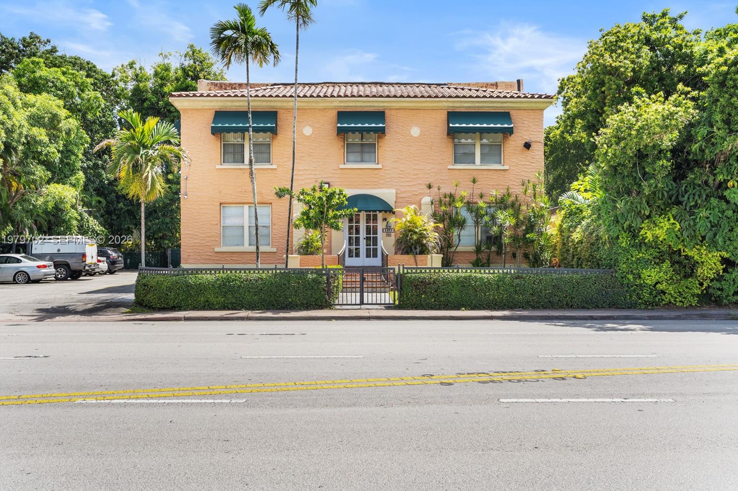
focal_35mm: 36
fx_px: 738
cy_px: 241
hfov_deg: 53.2
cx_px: 365
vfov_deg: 36.8
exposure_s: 1/50
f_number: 9
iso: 250
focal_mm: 35
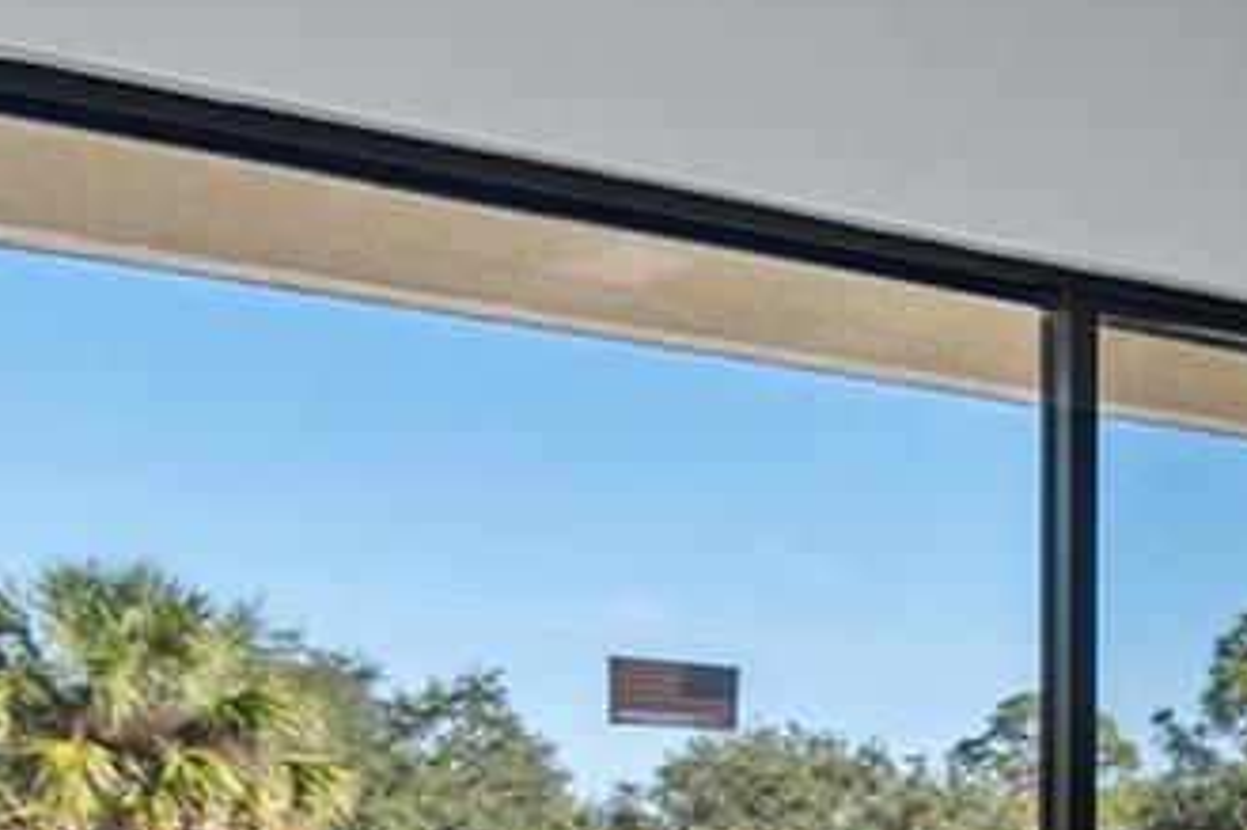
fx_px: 2527
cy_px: 1027
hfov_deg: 19.1
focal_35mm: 73
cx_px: 2392
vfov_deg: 17.7
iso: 100
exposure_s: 1/13
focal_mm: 10
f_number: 7.1
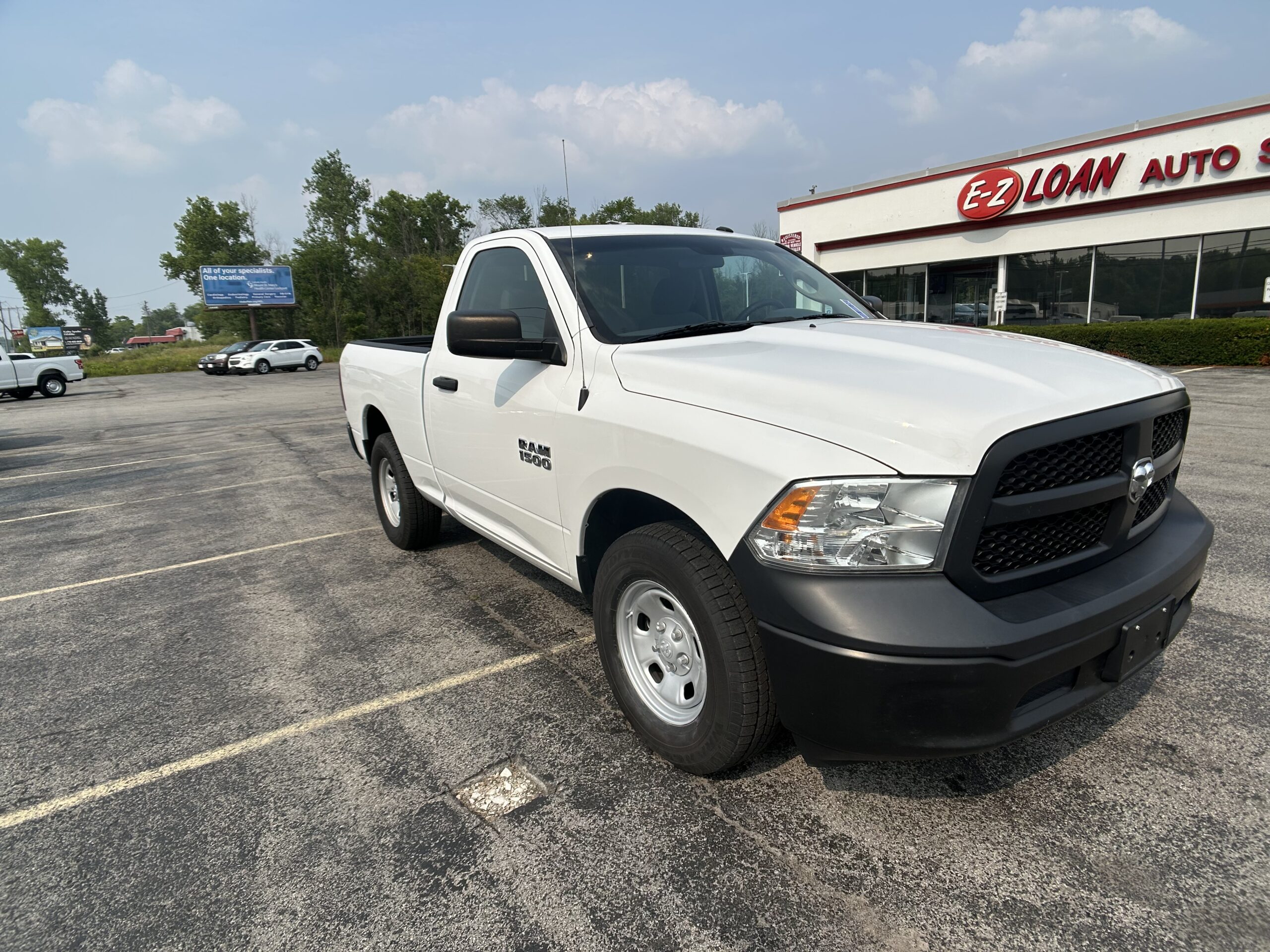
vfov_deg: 53.1
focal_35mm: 26
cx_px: 635
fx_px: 954
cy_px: 476
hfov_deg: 67.3
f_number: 1.5
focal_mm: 5.7
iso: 50
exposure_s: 1/6211
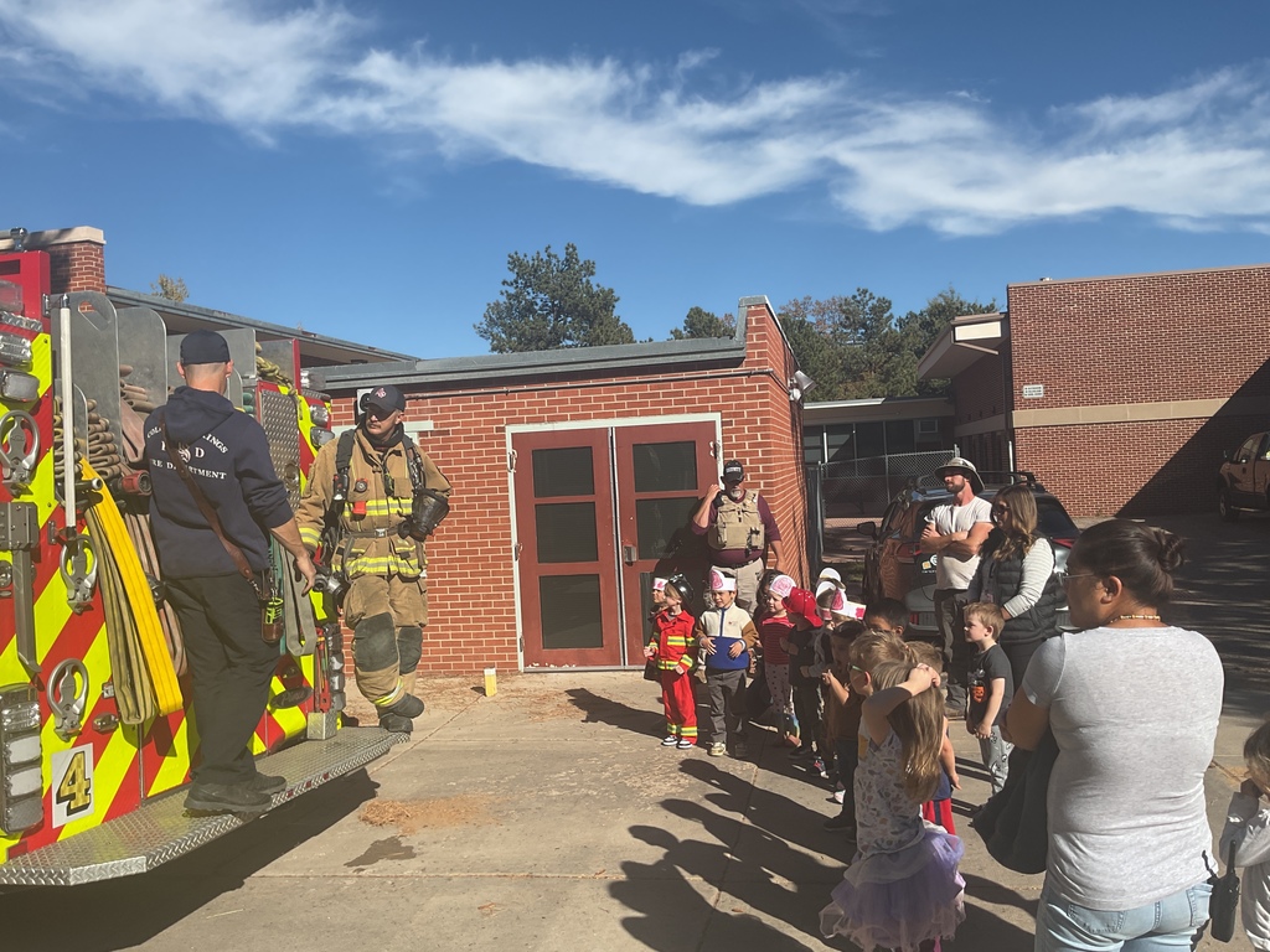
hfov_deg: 61.7
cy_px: 476
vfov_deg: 48.2
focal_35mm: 29
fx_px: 1064
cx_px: 635
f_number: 1.8
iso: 16
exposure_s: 1/2227
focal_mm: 3
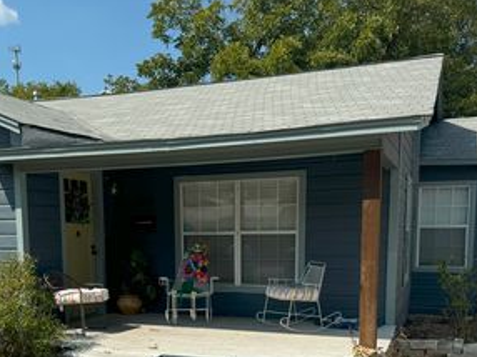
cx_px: 200
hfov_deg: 44.7
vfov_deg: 32.9
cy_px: 306
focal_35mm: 42
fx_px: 578
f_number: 1.78
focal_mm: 6.76
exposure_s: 1/5814
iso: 80
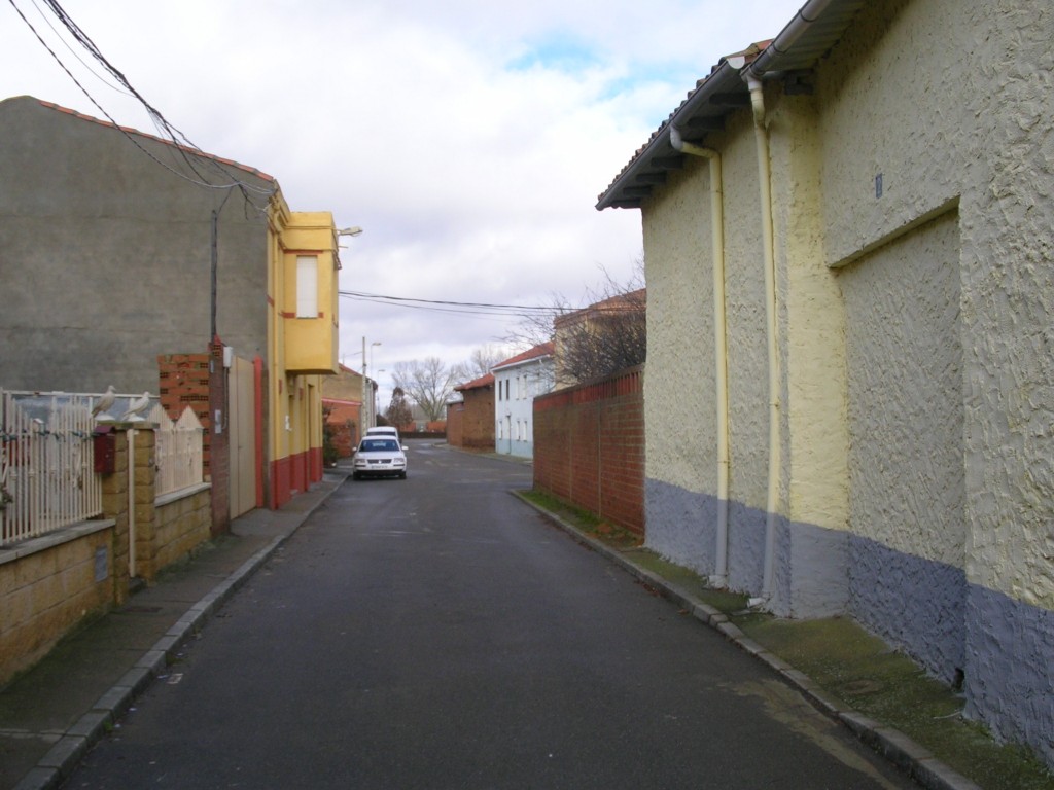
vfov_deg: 37.7
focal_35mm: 38
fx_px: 1157
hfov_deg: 49.0
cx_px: 527
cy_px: 395
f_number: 5.6
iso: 50
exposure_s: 1/170
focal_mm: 5.8
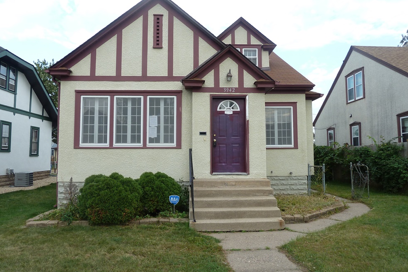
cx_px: 206
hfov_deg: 67.4
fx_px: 306
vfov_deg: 47.9
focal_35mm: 27
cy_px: 135
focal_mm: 4.1
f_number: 4
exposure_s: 1/125
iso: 80
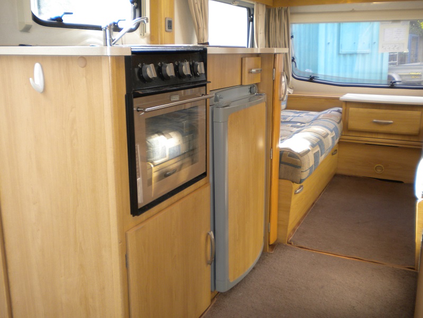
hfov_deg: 52.6
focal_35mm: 35
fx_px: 428
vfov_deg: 40.7
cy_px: 159
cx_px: 212
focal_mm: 6.3
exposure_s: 1/59.7
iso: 101
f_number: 3.1
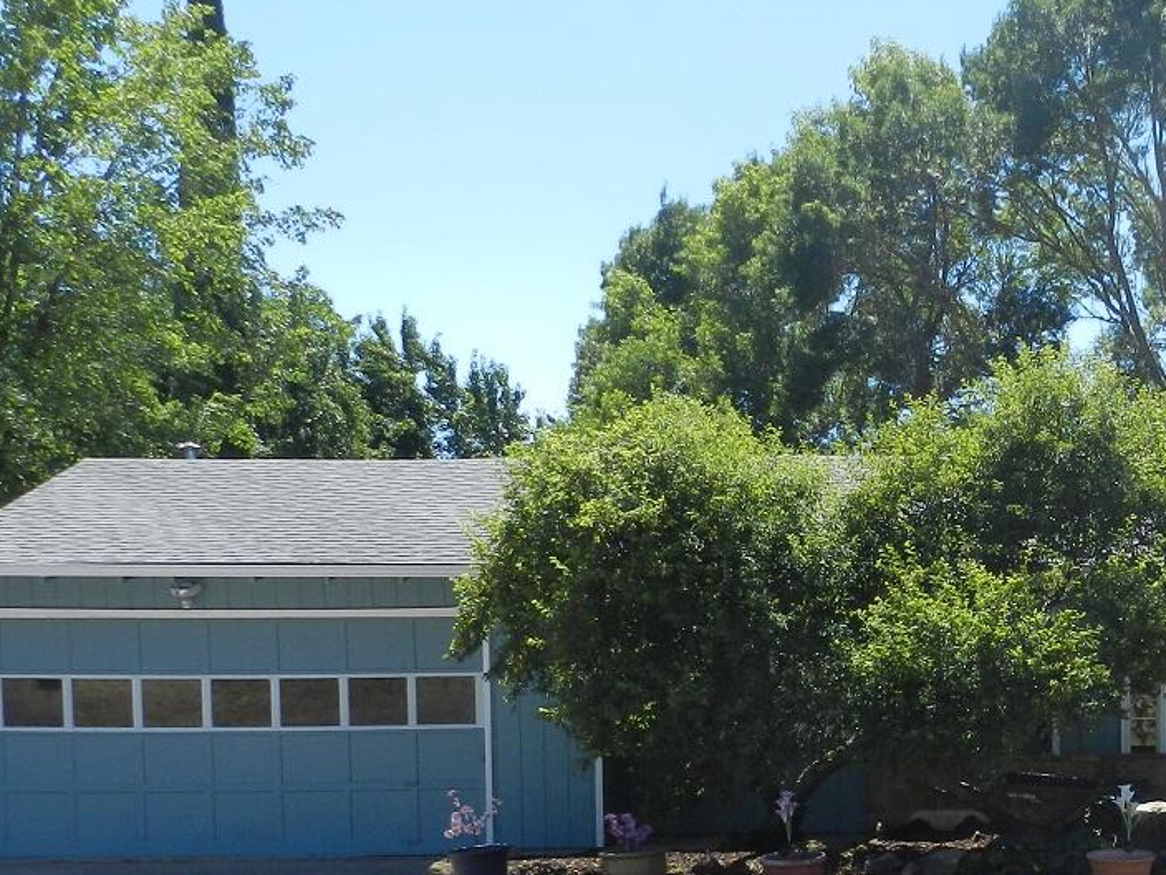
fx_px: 1651
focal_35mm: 49
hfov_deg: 36.9
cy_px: 790
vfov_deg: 28.5
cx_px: 1005
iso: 160
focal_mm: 4
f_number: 3.4
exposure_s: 1/1000
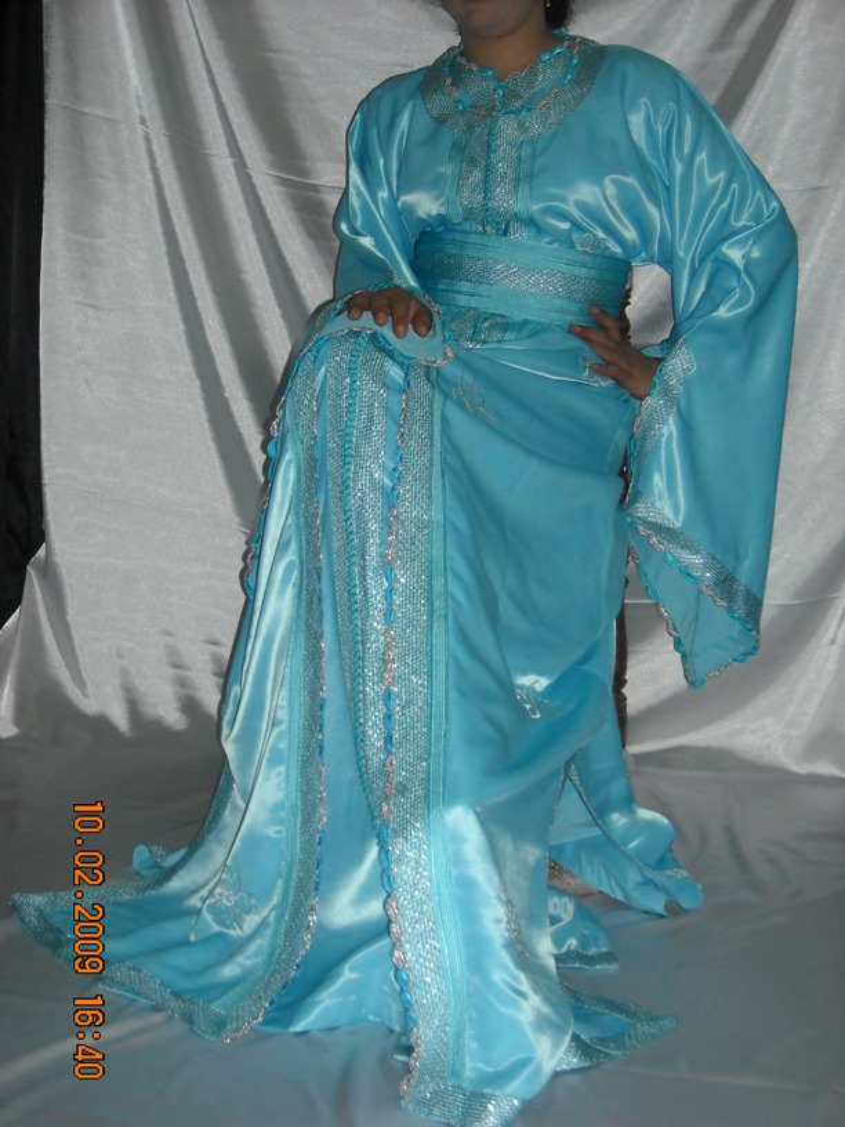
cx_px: 422
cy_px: 564
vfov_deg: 38.9
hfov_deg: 29.7
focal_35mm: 49
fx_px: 1595
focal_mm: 7.92
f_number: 3.2
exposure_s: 1/60
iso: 200
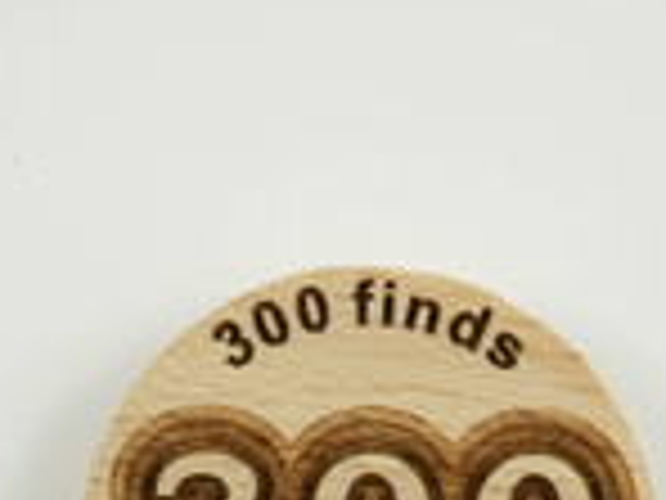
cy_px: 565
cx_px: 369
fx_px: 2732
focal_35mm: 142
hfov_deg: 13.9
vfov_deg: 10.3
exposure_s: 1/15
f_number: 9
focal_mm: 30
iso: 200
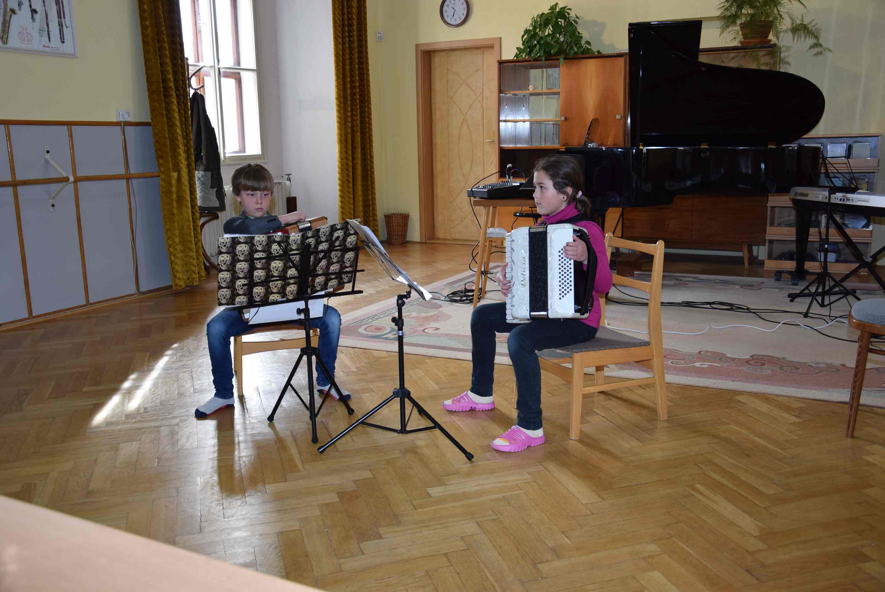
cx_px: 442
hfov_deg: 57.2
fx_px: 812
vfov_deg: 40.0
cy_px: 296
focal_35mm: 33
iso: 400
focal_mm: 22
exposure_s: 1/100
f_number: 3.8
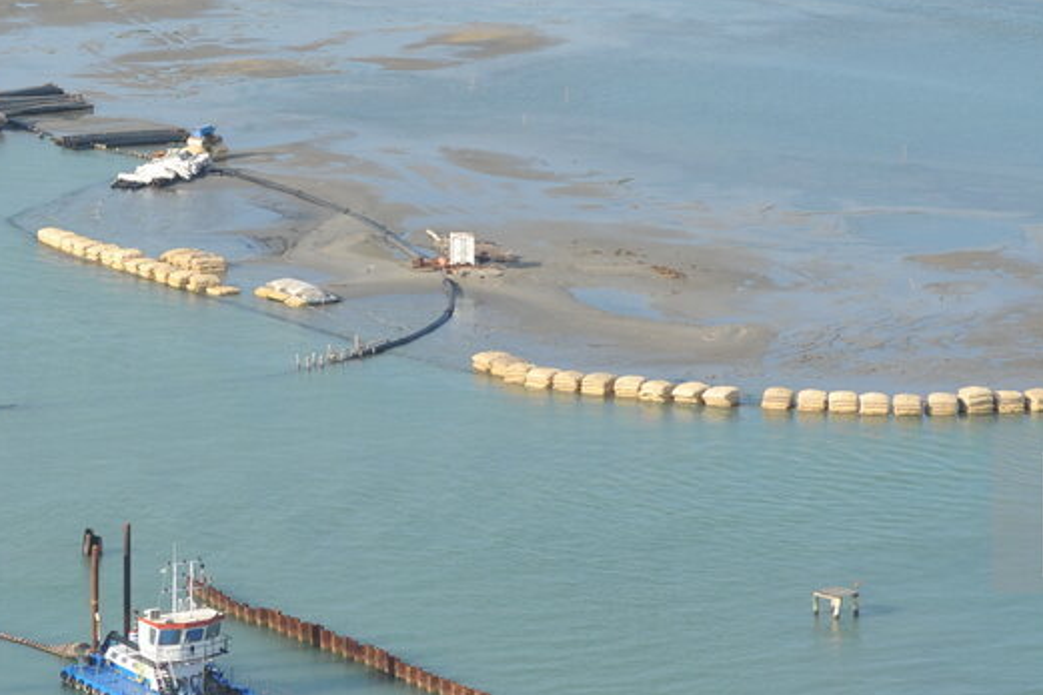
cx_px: 549
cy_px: 391
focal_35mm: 166
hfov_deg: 12.4
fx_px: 4808
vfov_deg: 8.3
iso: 500
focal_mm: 80
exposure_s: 1/1600
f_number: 5.6
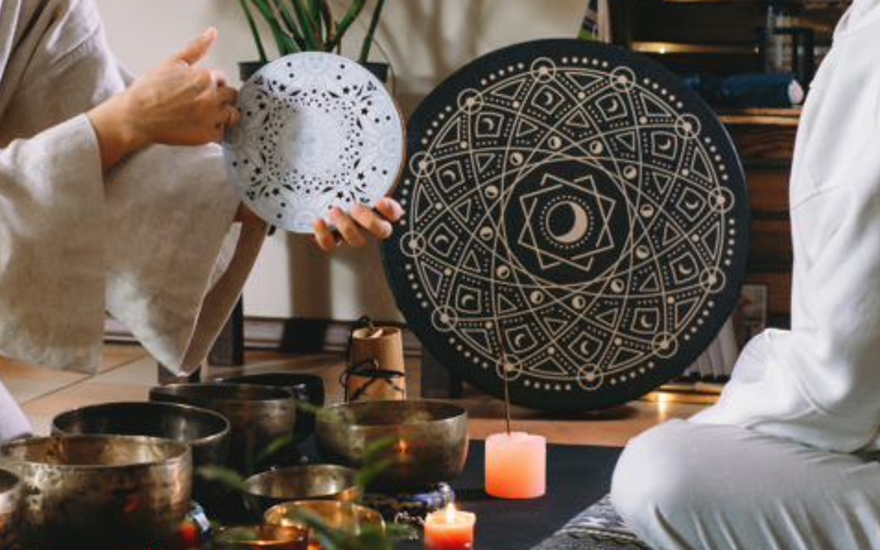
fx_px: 2782
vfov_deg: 11.3
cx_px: 277
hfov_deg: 17.9
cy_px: 197
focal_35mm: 116
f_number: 2.8
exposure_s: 1/160
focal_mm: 35
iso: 800
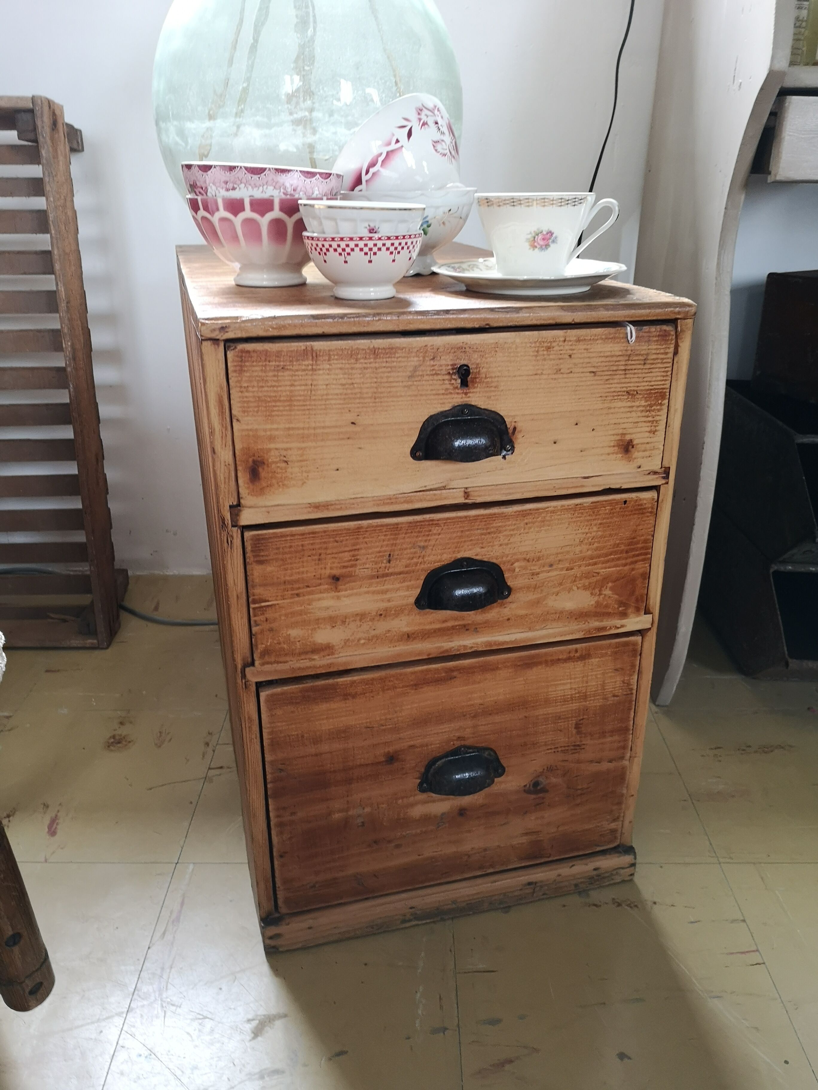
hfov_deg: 51.4
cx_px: 409
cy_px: 545
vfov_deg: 65.3
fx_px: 851
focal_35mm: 27
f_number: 1.8
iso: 250
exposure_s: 1/33.3
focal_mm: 3.95
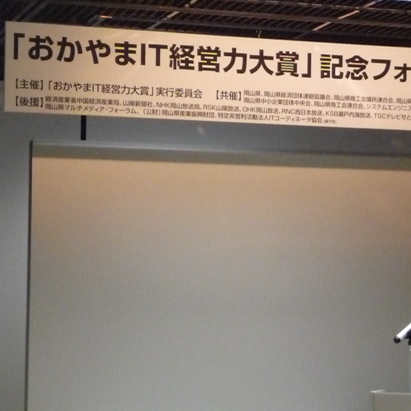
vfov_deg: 12.8
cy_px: 188
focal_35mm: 136
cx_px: 293
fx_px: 1827
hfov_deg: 12.8
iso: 1600
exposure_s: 1/50
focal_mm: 17.5
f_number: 4.7
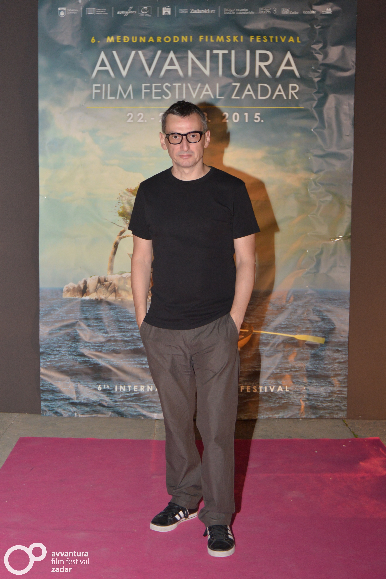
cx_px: 193
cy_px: 290
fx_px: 884
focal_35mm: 55
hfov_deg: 24.6
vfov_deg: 36.2
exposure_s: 1/125
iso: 2000
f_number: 6.3
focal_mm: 55
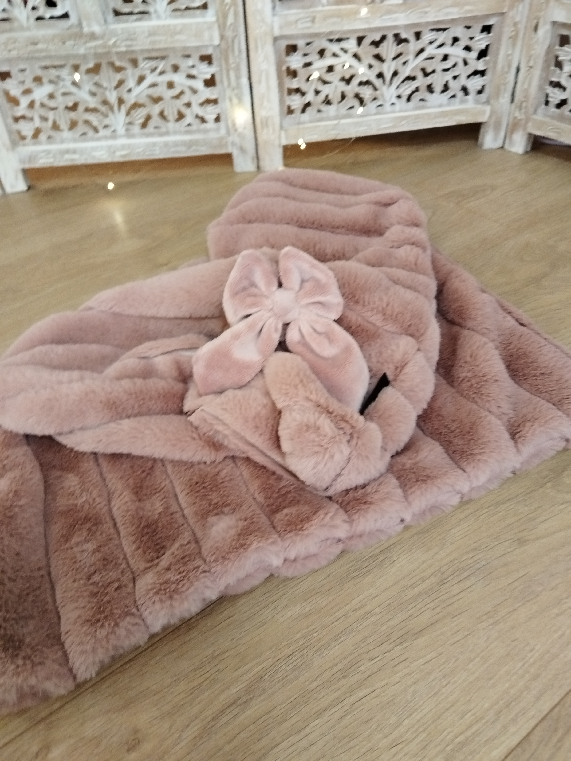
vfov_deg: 67.3
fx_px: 572
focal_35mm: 26
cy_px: 380
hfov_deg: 53.1
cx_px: 286
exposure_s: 1/33.3
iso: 1000
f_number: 1.9
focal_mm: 4.95
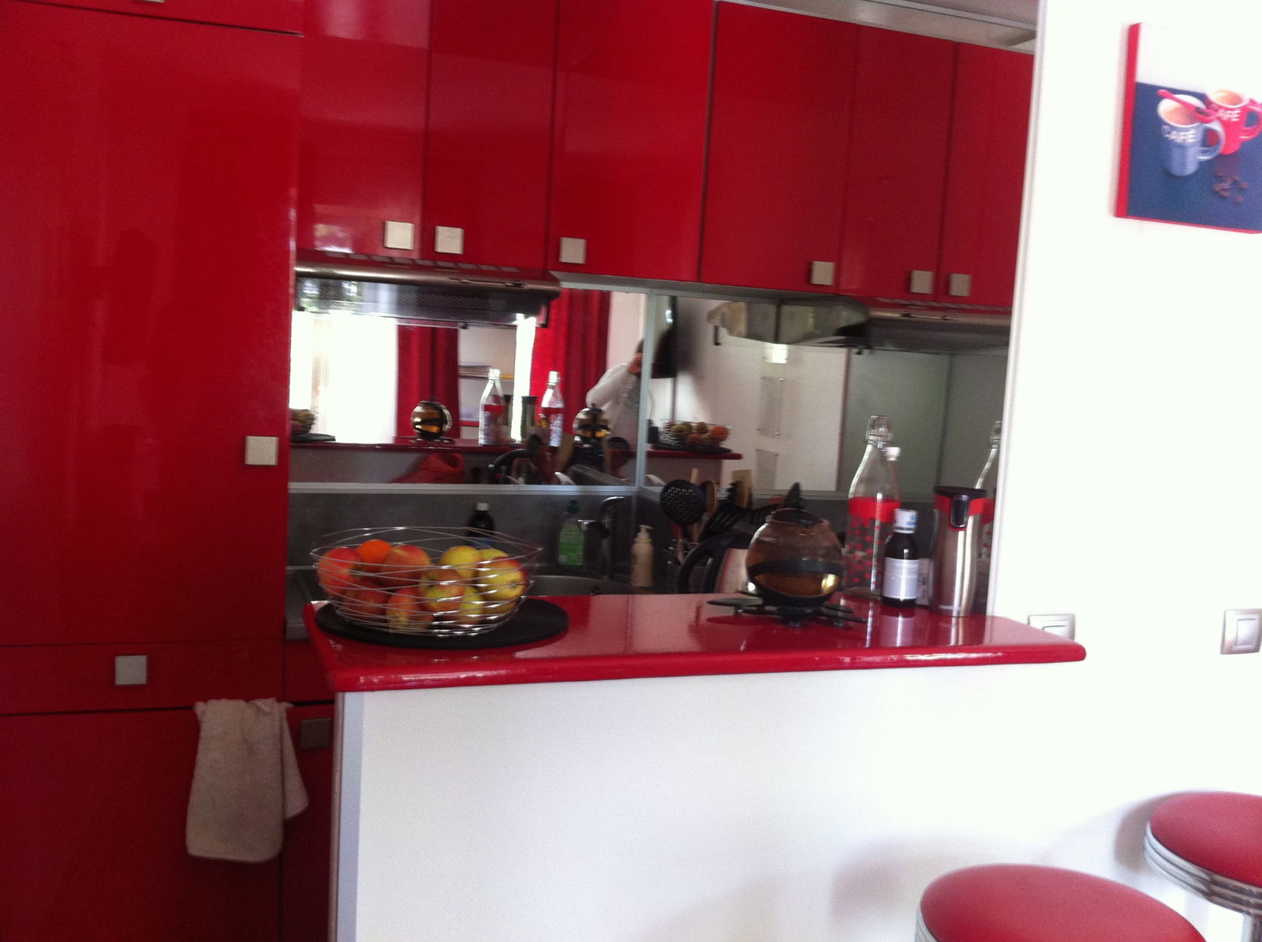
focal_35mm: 35
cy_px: 471
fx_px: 1274
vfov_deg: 40.6
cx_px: 631
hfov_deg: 52.7
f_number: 2.8
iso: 160
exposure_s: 1/15
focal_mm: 3.85
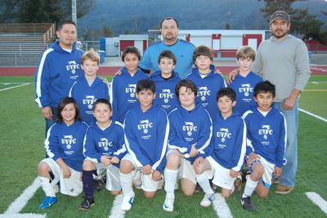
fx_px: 422
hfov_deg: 42.4
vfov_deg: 28.9
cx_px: 164
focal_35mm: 46
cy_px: 109
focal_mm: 31
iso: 400
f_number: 4.5
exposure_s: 1/60
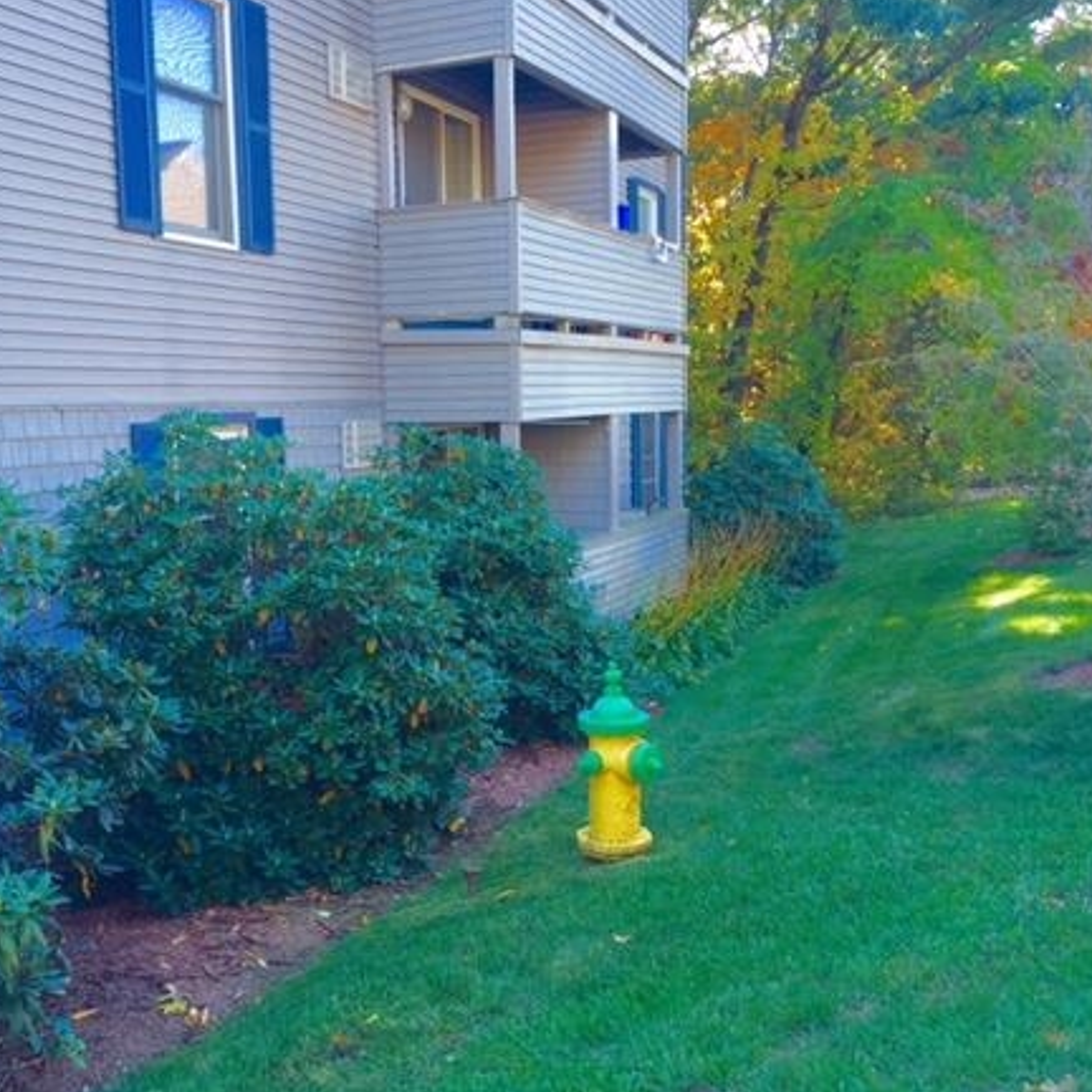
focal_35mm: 38
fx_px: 1356
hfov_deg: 43.6
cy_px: 549
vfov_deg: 43.9
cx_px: 427
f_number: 2.2
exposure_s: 1/120
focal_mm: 4.15
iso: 50
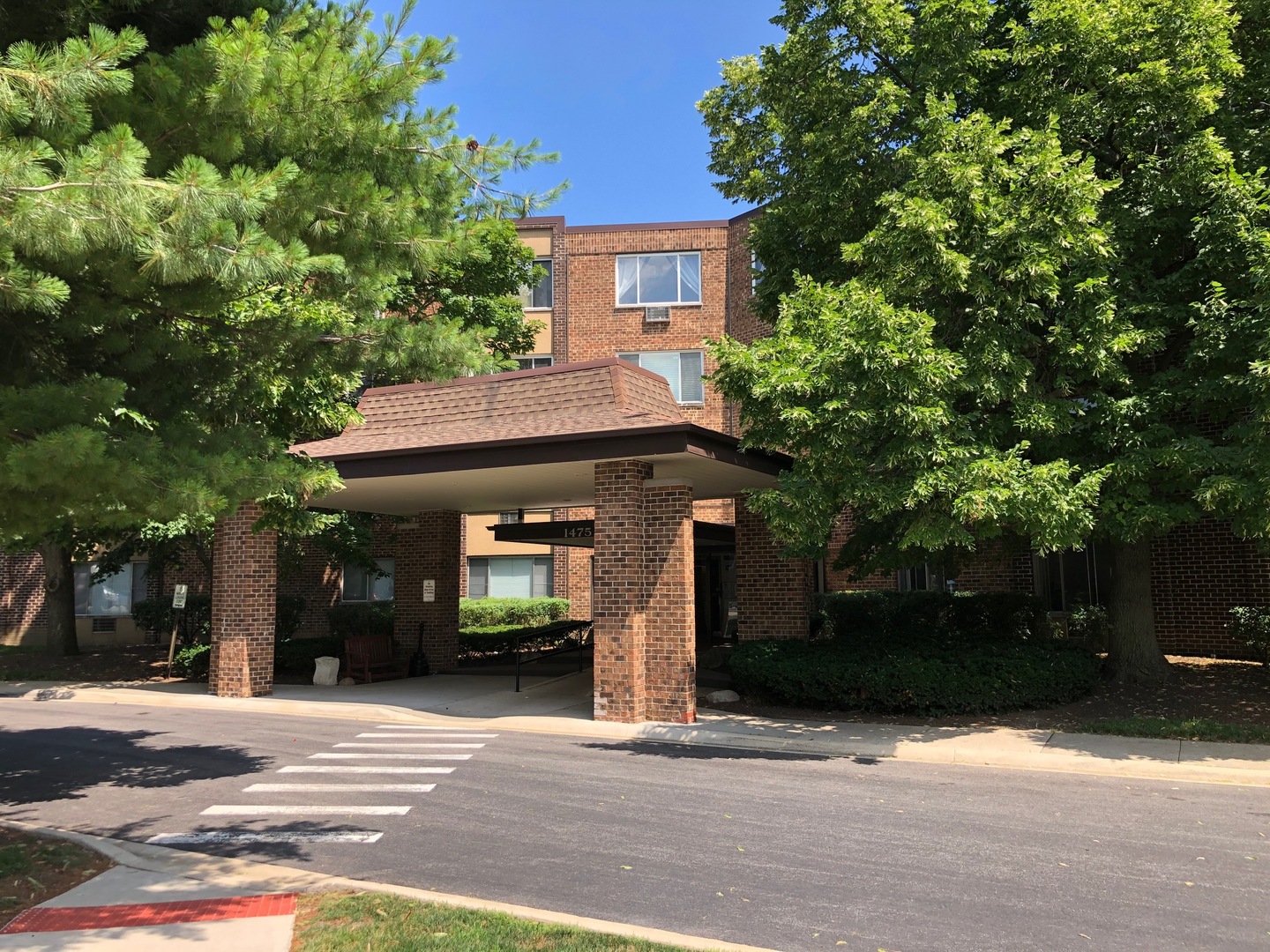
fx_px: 1027
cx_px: 635
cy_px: 476
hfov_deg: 63.4
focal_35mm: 28
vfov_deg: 49.7
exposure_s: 1/656
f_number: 1.8
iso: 20
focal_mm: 3.99
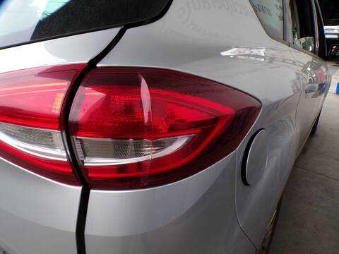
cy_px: 127
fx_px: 235
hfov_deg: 71.6
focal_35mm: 24
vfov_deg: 56.8
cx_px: 170
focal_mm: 4.3
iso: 100
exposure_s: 1/100
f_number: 4.4
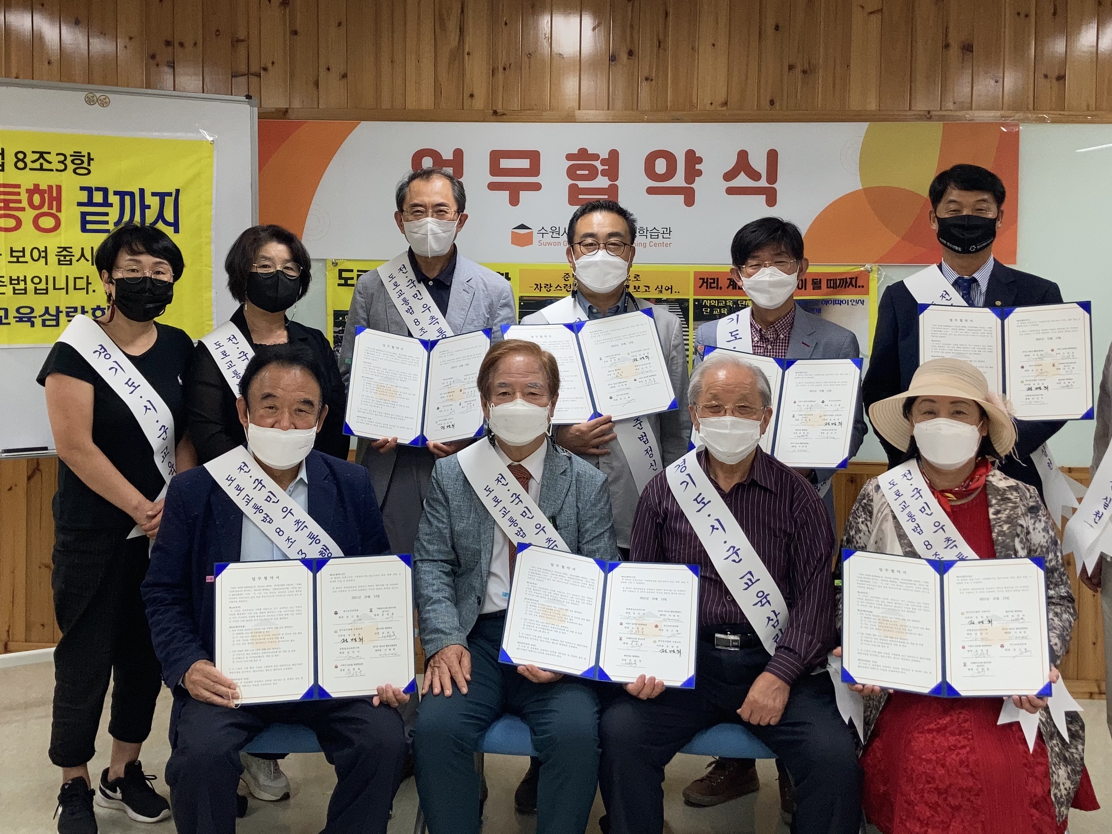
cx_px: 536
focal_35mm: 42
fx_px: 1349
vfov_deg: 34.2
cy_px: 316
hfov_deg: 44.8
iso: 64
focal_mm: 3.99
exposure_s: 1/60
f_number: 1.8
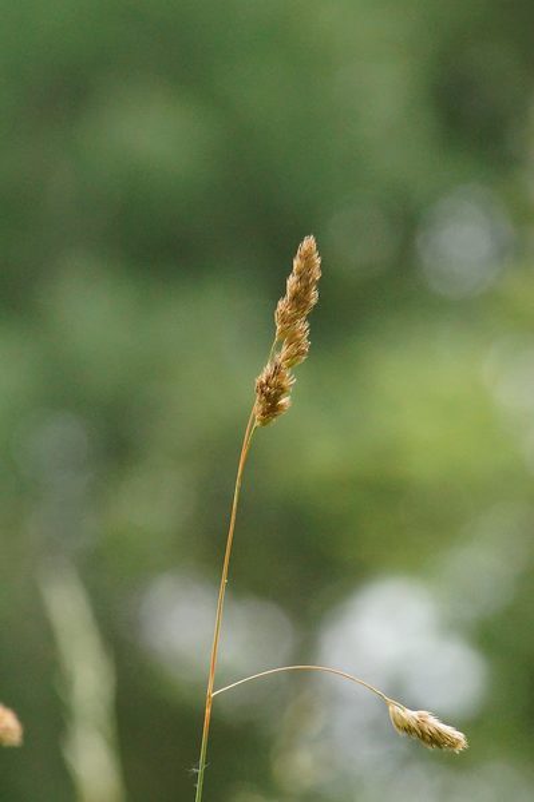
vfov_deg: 6.5
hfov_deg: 4.4
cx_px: 267
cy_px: 401
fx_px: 7020
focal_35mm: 315
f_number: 11
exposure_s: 1/400
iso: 3200
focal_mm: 210
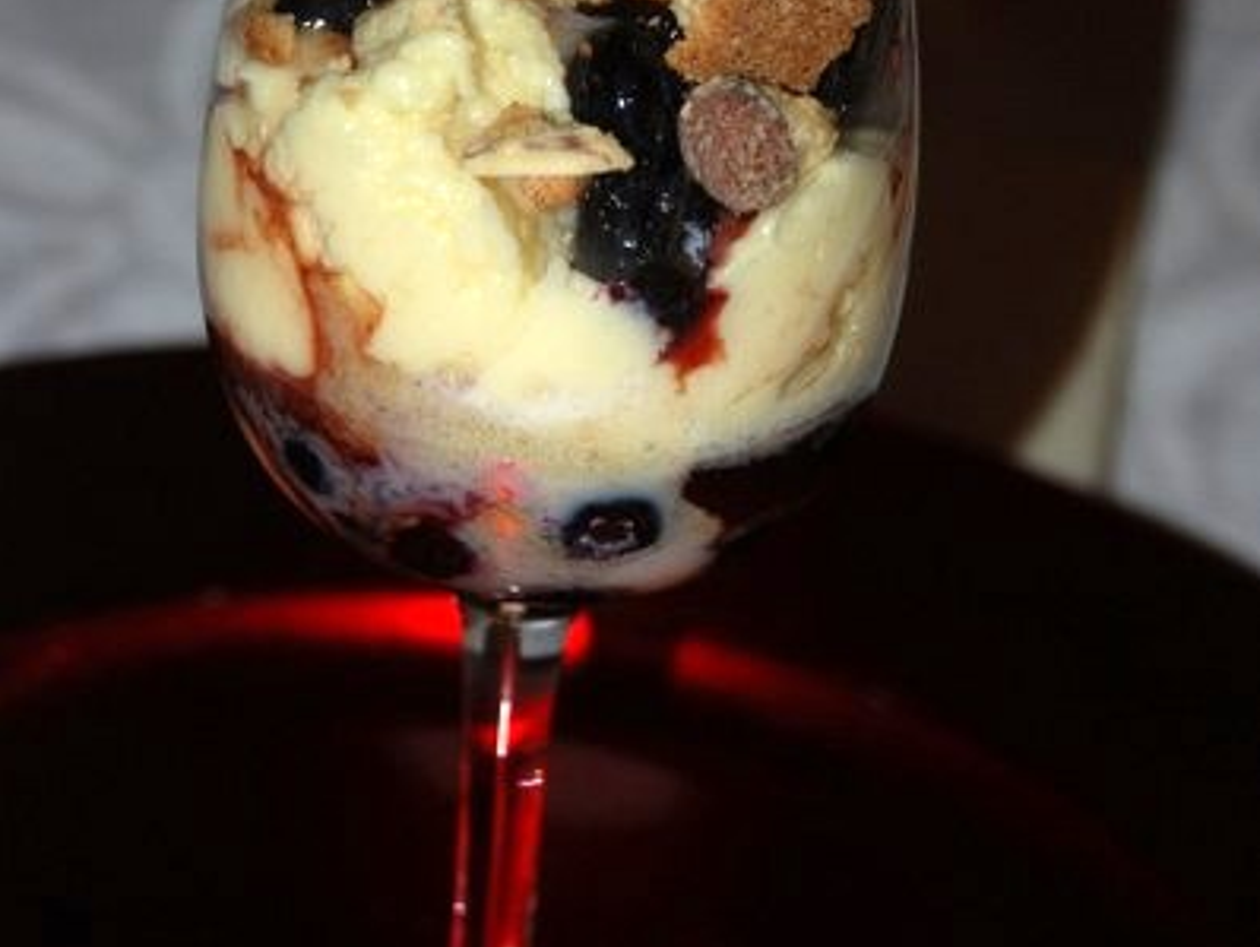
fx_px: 6337
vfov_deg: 8.5
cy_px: 174
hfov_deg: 11.4
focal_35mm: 174
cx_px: 627
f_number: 5.6
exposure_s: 1/60
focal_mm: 80
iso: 200
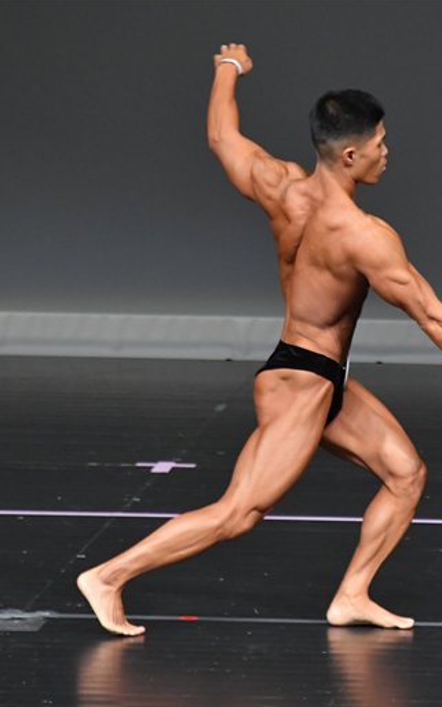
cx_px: 390
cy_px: 353
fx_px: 11111
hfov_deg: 2.3
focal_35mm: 577
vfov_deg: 3.6
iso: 4000
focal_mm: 250
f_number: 5.6
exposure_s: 1/400
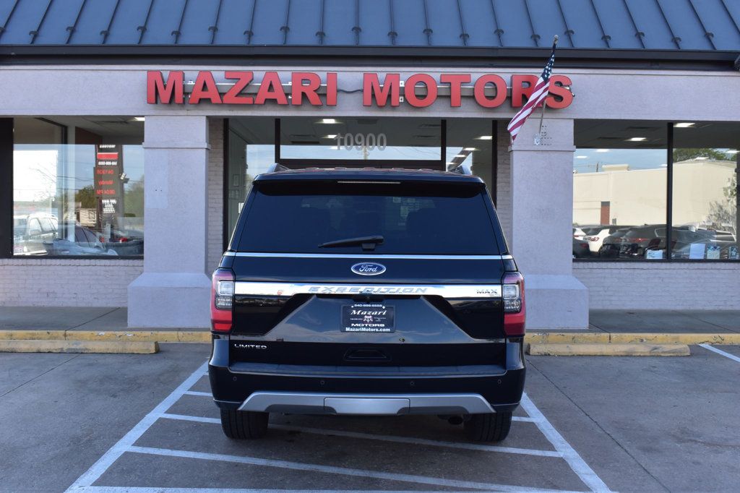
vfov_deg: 33.0
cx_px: 370
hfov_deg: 47.9
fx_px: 832
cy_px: 246
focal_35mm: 40
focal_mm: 27
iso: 400
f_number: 9
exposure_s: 1/160
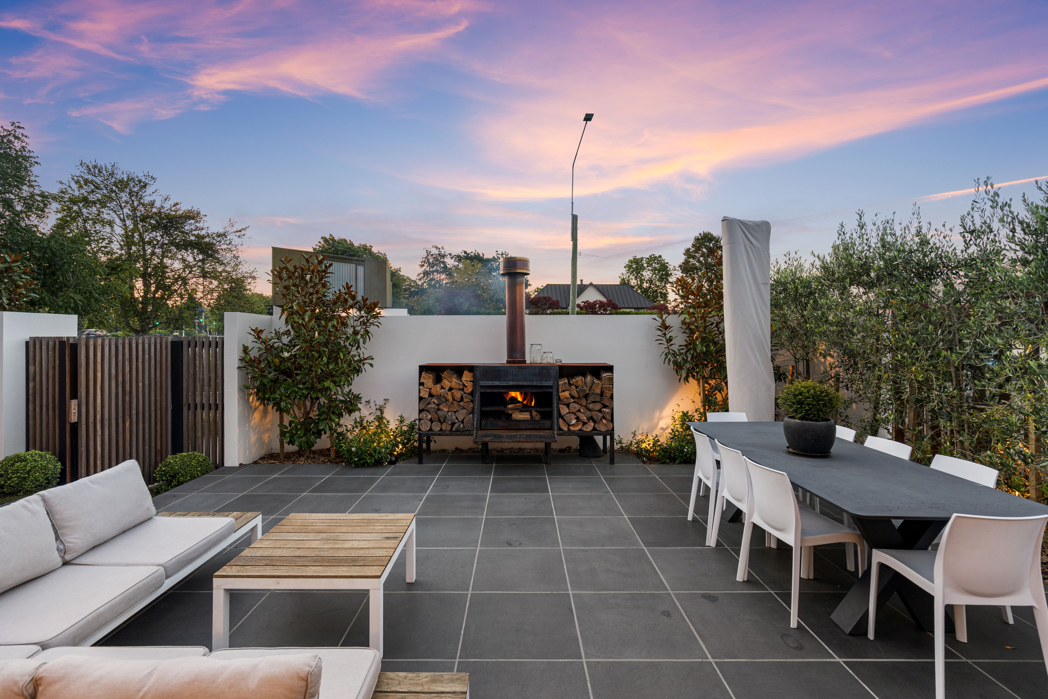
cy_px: 350
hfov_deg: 96.7
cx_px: 524
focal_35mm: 16
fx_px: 466
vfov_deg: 73.7
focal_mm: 16
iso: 800
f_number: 8
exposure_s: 1/15
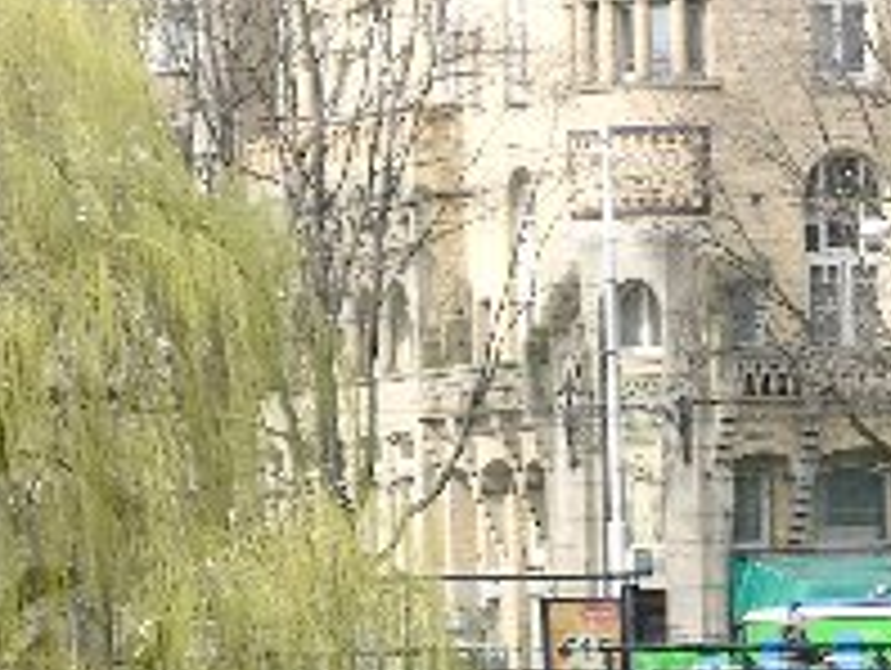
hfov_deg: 4.5
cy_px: 755
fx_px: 11442
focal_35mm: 444
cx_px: 569
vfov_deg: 3.4
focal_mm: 37.7
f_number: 4.9
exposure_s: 1/130
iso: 50
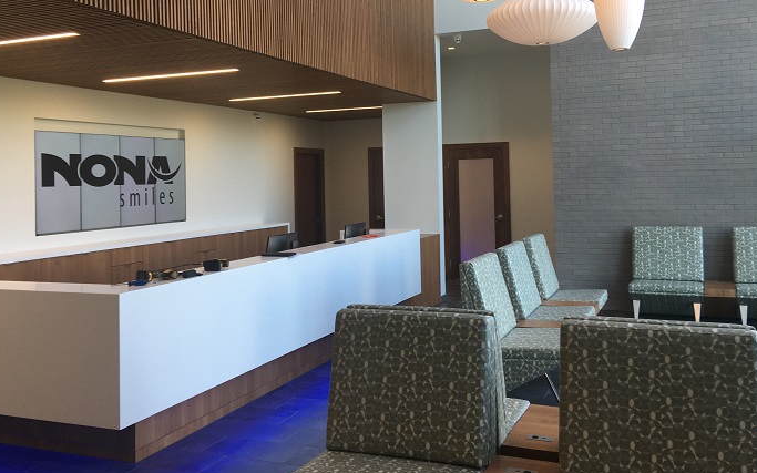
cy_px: 164
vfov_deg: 35.1
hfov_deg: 54.0
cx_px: 380
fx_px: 743
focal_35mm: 36
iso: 25
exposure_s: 1/60
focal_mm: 4.15
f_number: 2.2
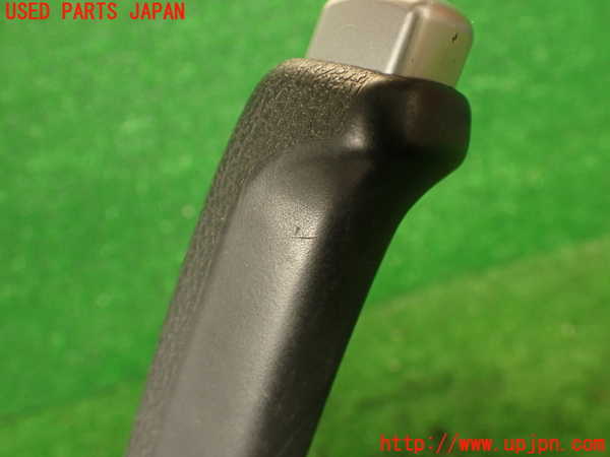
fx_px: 564
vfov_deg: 44.2
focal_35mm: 32
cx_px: 305
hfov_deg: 56.8
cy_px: 228
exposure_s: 1/30
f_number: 2.4
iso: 200
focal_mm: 5.79
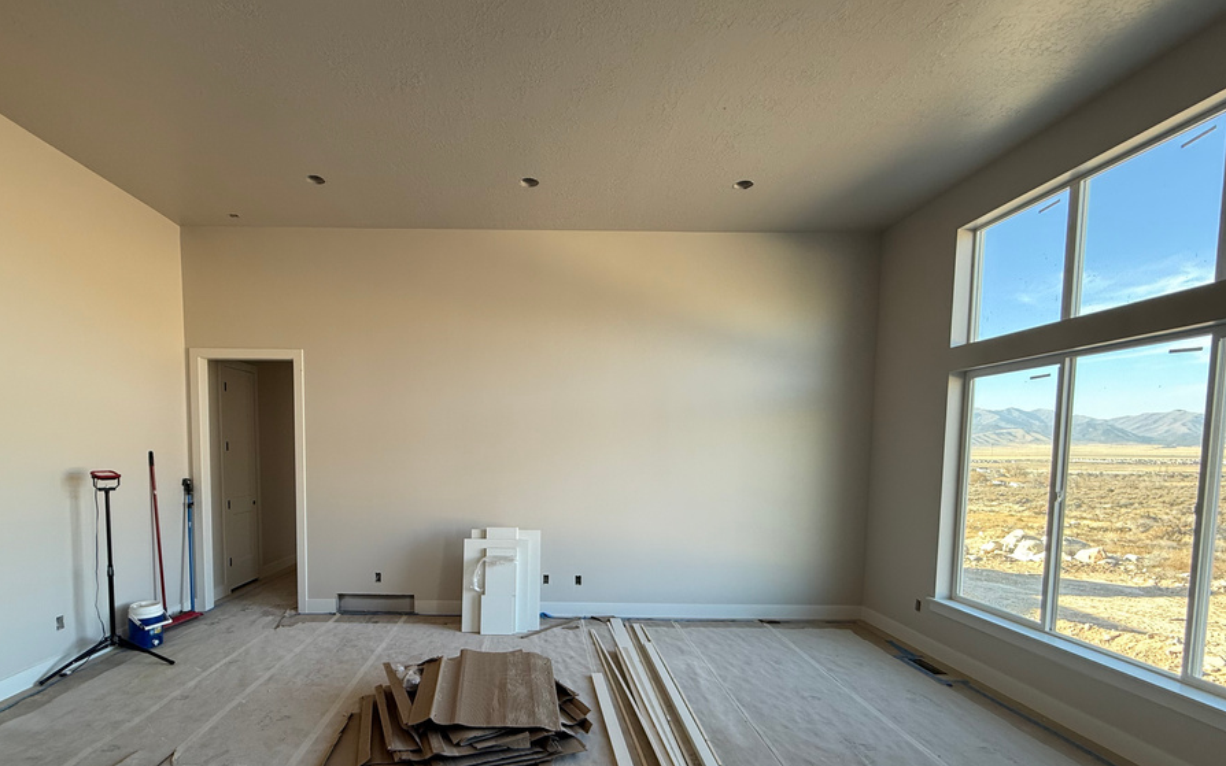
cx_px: 540
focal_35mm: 17
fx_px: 568
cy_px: 491
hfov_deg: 93.9
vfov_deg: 66.7
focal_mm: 2.22
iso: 80
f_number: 2.2
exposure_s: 1/99
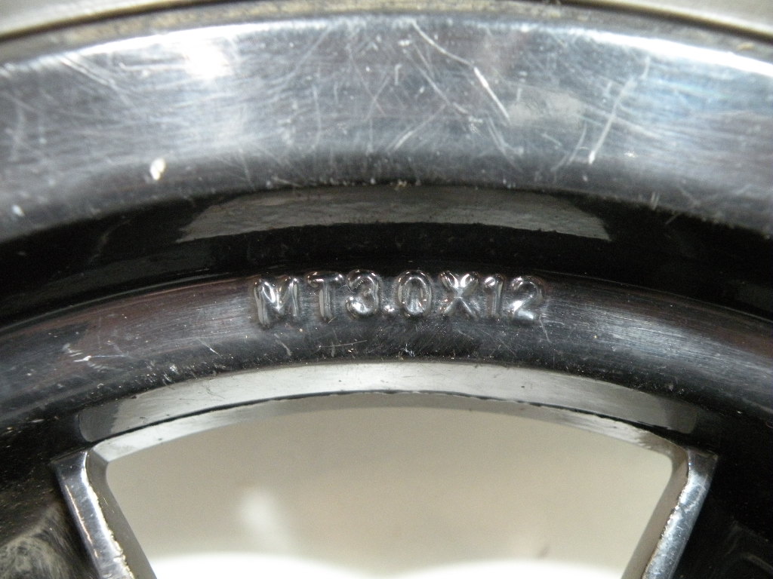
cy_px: 290
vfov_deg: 51.4
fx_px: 603
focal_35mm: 27
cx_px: 386
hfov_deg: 65.3
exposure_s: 1/41.6
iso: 400
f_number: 2.8
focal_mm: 4.7
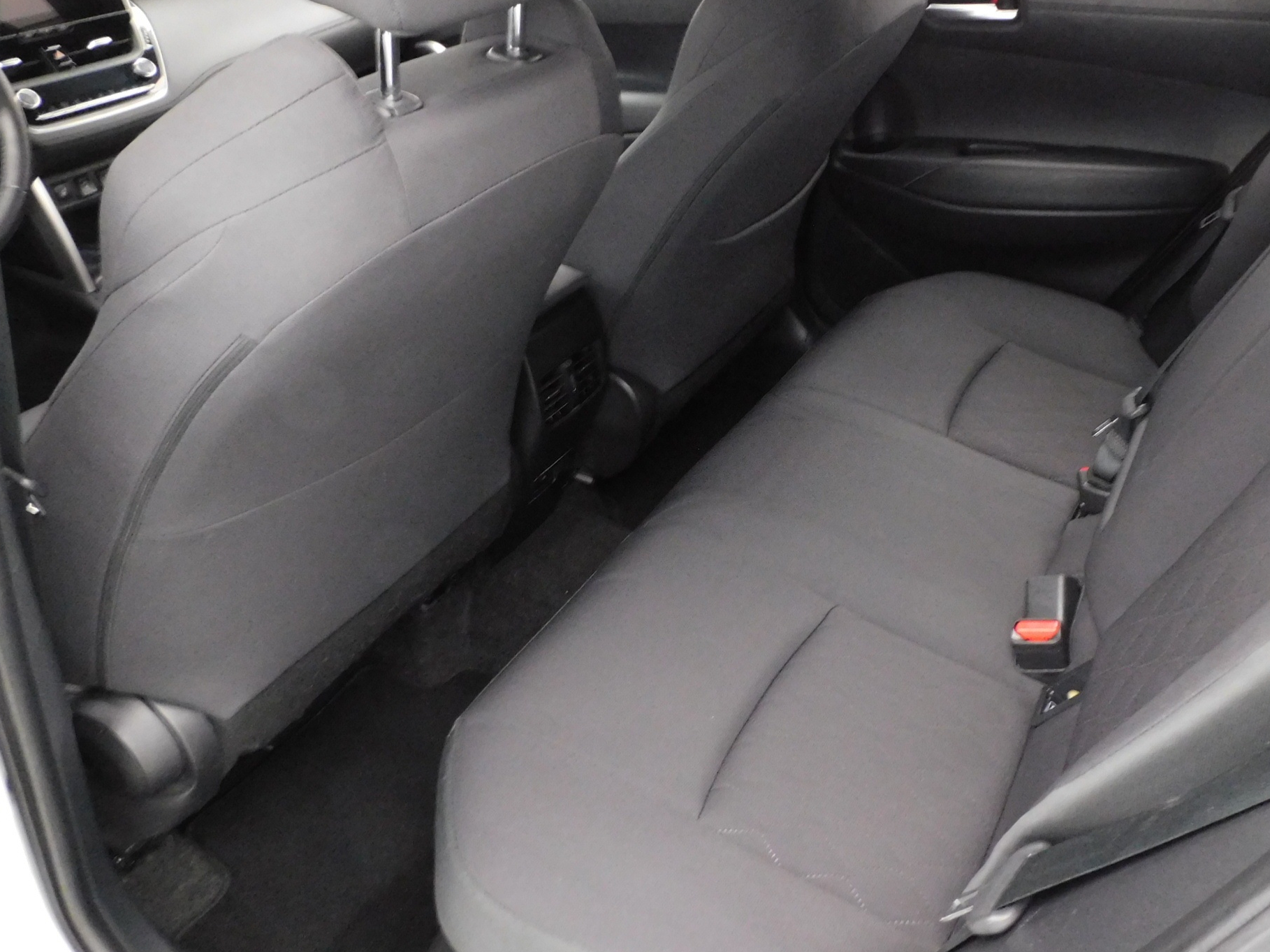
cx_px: 772
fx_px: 1101
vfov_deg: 46.8
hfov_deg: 59.4
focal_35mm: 30
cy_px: 458
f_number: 3.3
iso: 800
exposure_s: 1/10
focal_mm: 4.3
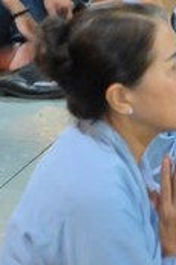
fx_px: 2535
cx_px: 293
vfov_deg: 6.0
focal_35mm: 345
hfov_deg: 4.0
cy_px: -18
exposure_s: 1/100
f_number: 4
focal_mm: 92
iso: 4000
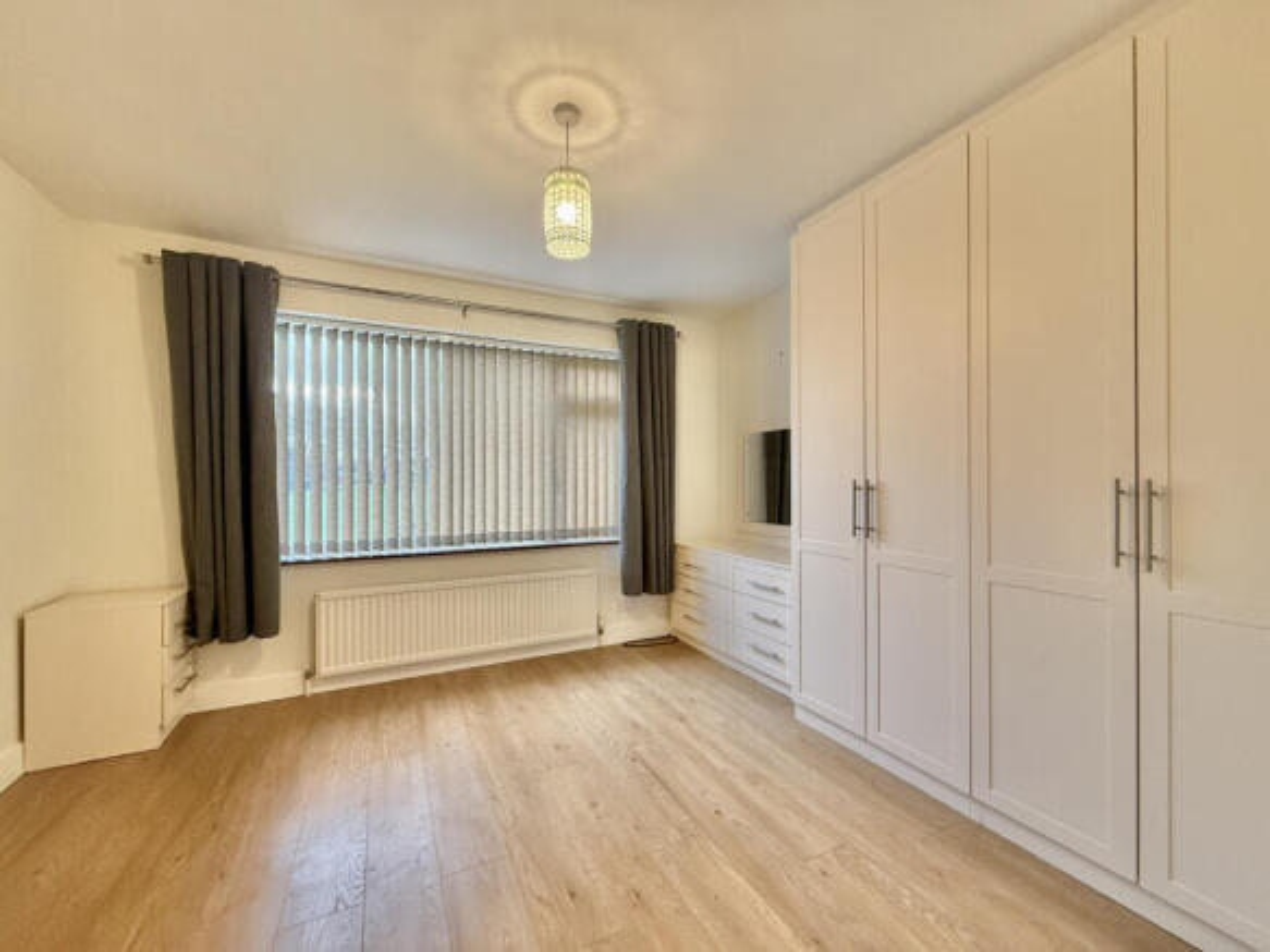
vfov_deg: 85.7
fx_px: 514
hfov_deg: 102.1
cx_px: 635
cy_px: 476
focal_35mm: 14
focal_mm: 2.22
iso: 320
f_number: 2.2
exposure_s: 1/99
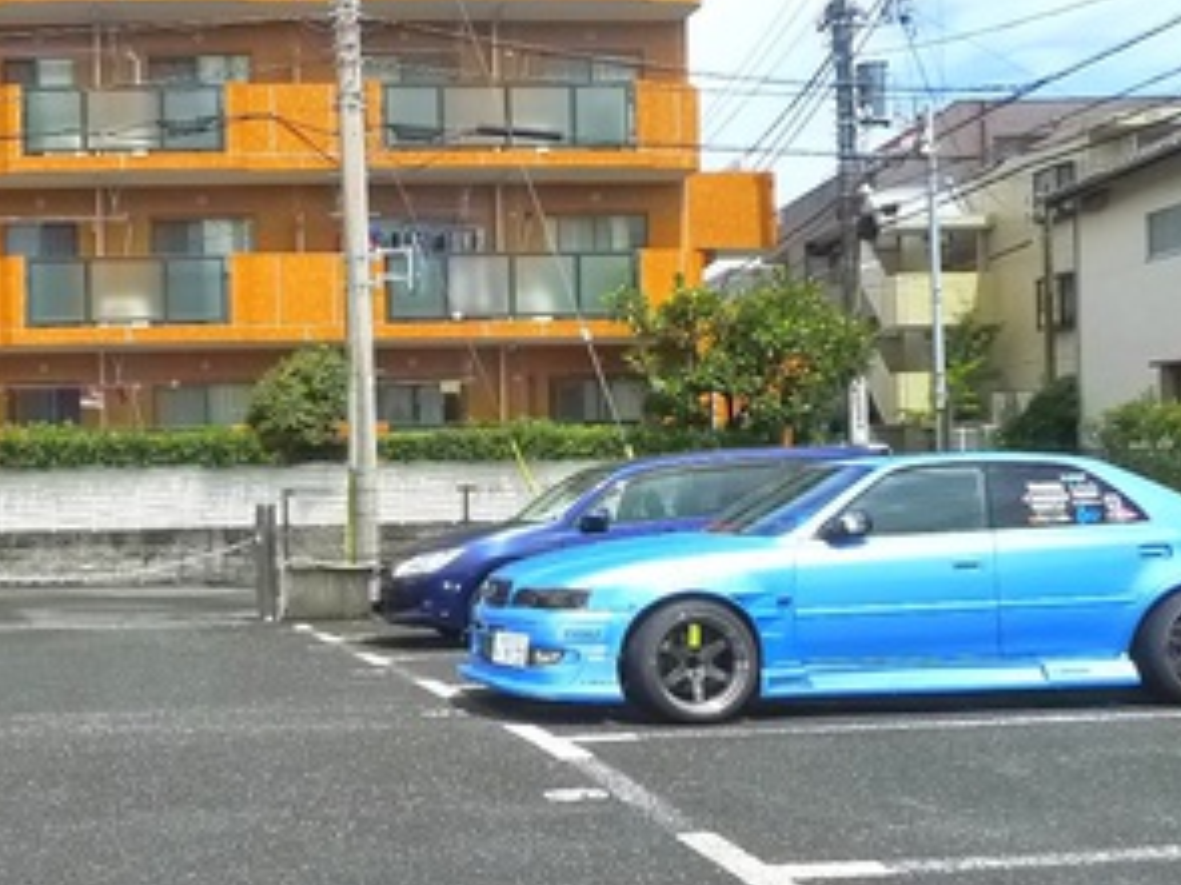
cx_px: 140
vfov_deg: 25.6
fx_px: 1944
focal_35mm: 57
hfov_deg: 32.3
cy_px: 499
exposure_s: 1/800
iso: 400
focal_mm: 5.1
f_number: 4
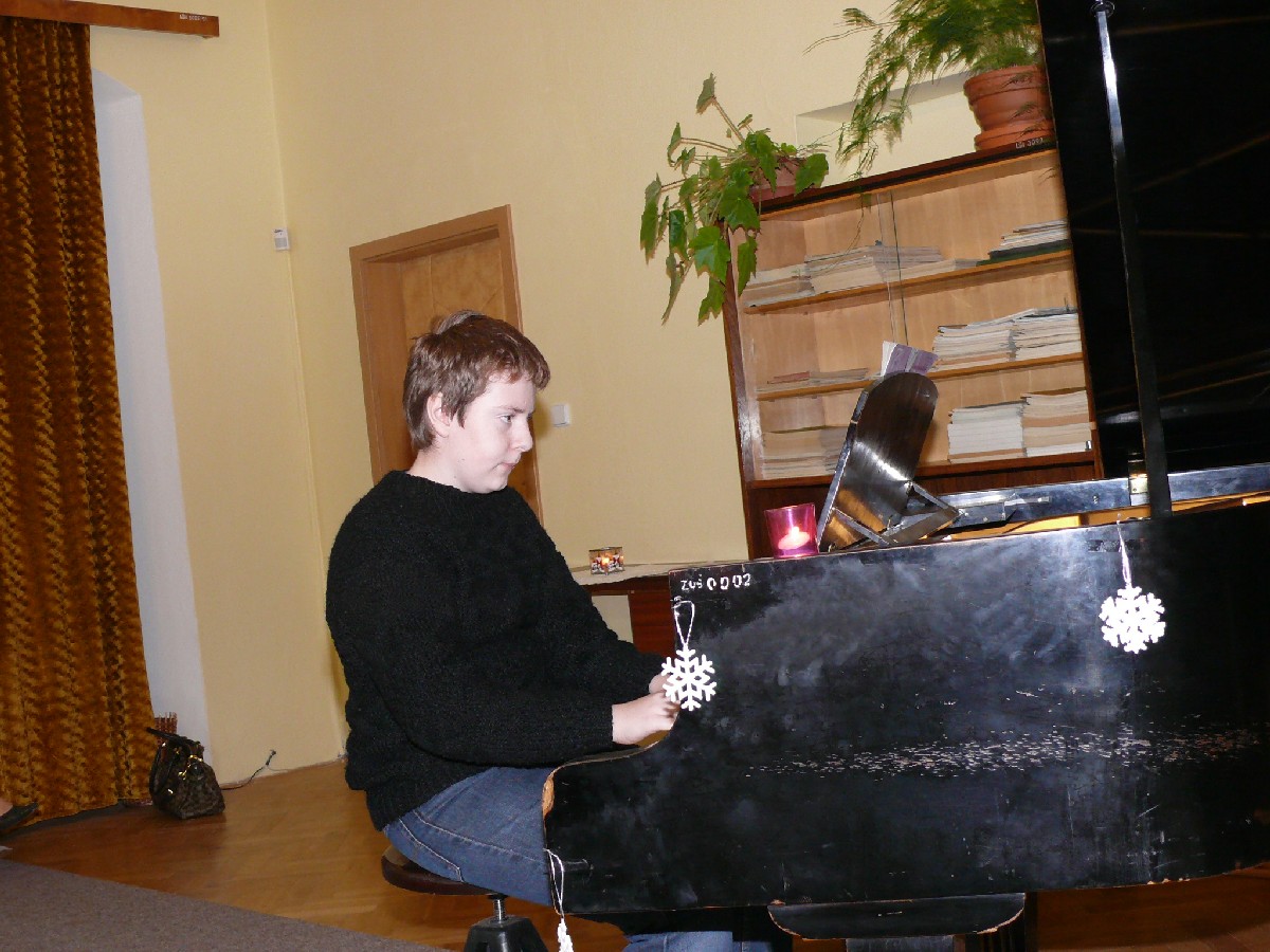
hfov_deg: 38.2
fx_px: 1834
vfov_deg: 29.1
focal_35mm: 50
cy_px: 476
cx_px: 635
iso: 200
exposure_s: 1/30
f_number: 2.8
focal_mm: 9
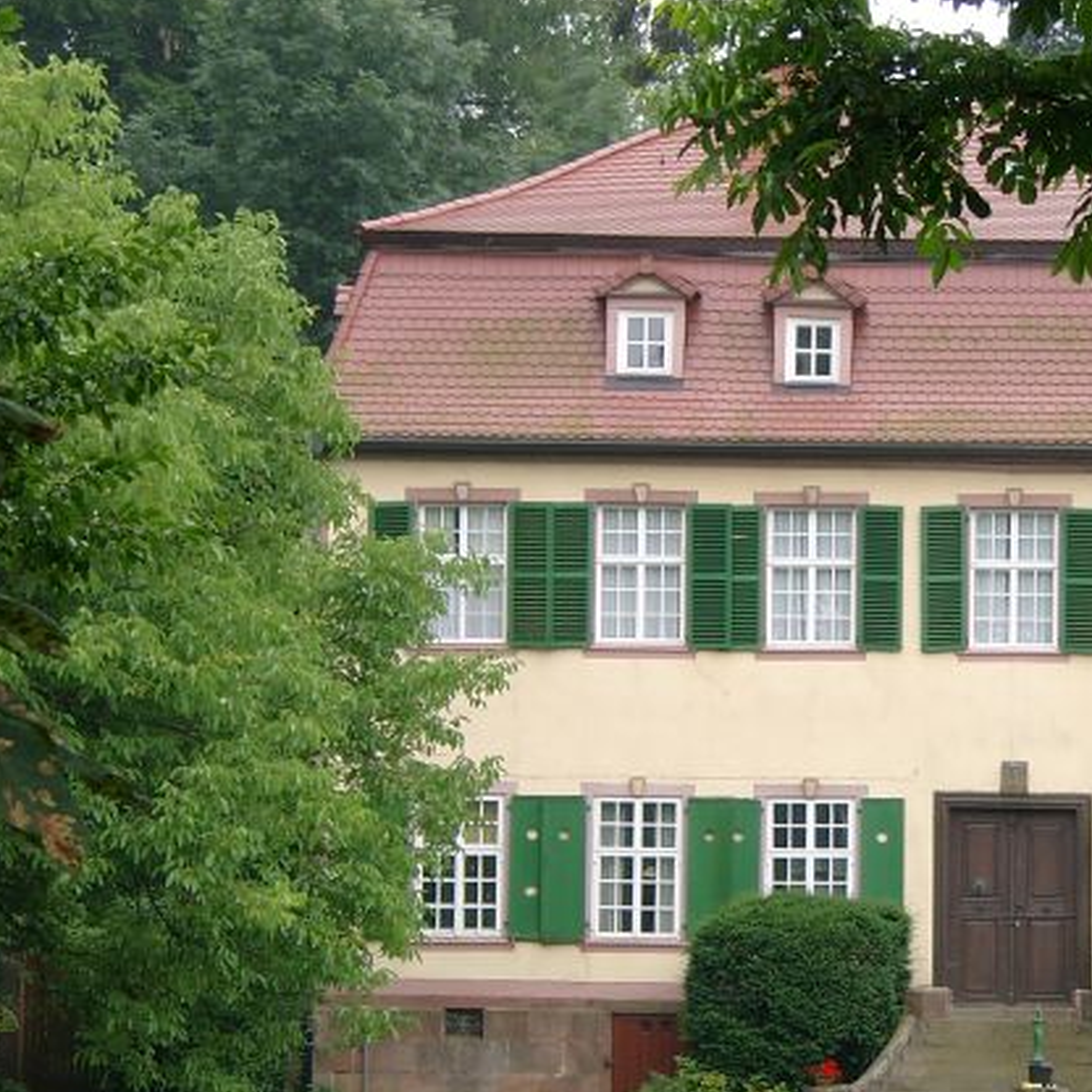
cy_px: 559
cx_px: 992
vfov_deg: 10.3
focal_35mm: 170
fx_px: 6067
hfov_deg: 10.2
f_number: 4
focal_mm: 20.74
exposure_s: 1/98.3
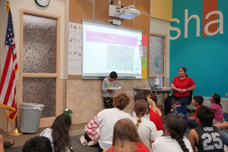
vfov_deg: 35.1
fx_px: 241
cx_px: 114
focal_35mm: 38
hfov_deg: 50.7
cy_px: 76
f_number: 4
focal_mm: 38
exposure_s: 1/160
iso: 1250
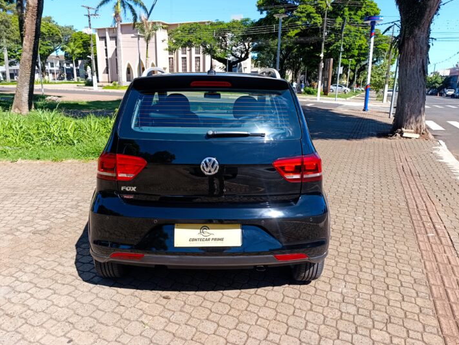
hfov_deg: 69.3
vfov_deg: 55.0
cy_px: 165
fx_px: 332
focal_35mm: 25
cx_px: 217
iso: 50
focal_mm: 6.14
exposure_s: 1/307
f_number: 1.6
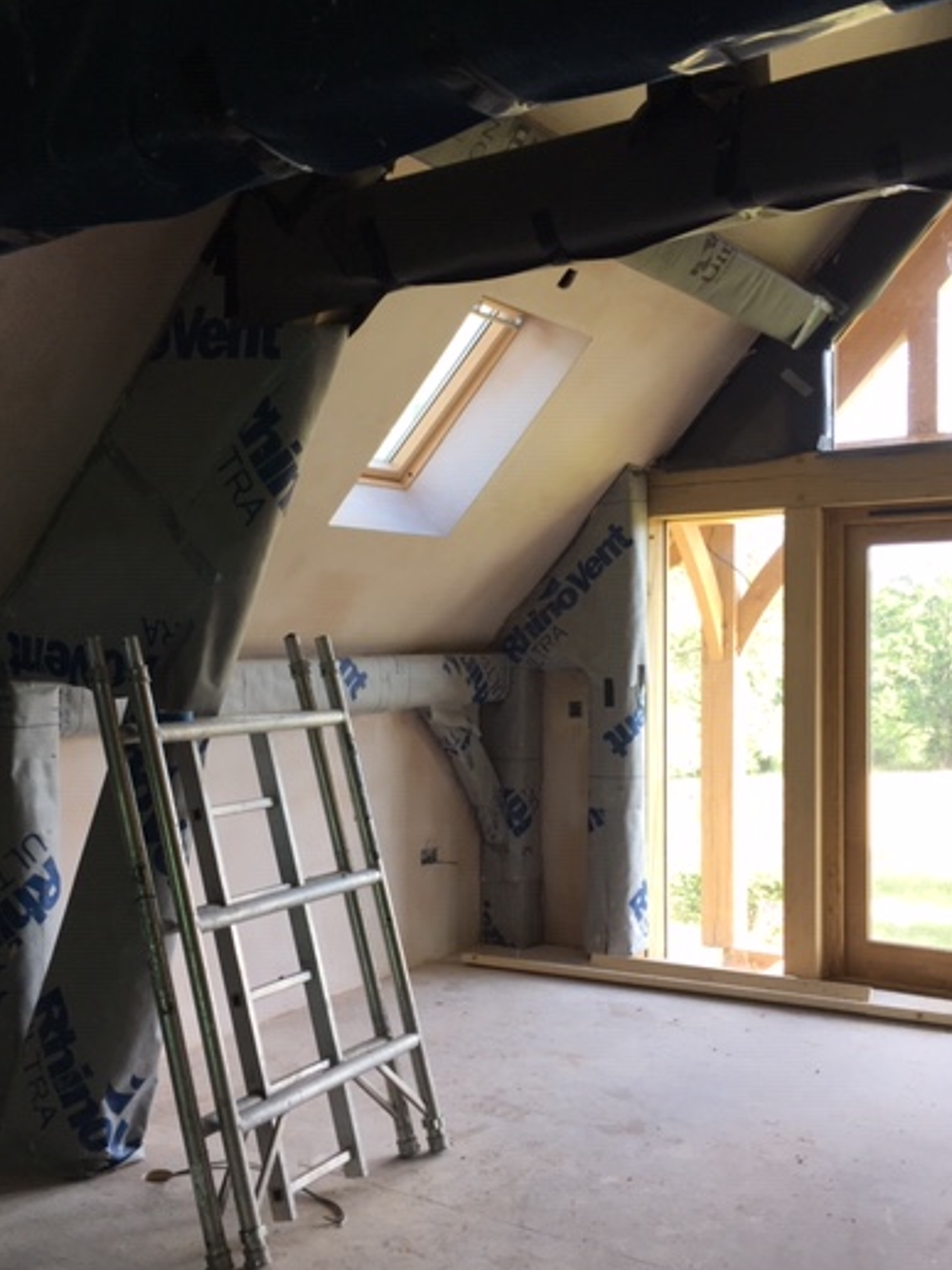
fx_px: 1320
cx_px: 411
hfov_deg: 39.6
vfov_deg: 51.3
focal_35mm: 36
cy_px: 665
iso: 32
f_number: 2.2
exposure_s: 1/50
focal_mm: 4.15
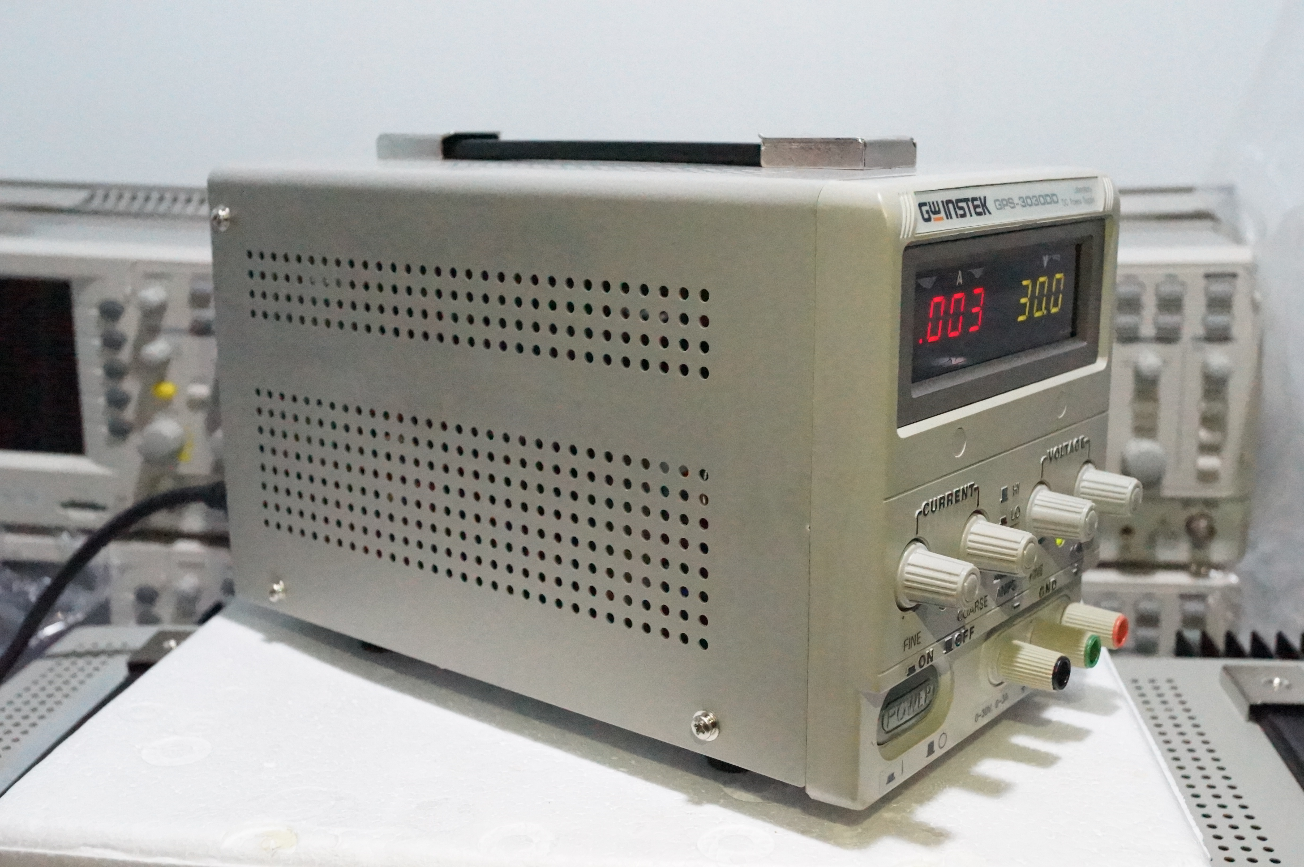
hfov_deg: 49.6
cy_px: 434
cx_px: 652
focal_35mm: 39
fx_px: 1411
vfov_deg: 34.1
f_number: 6.3
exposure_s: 1/320
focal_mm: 26
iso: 12800
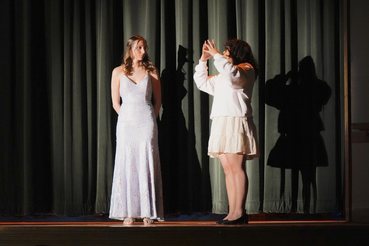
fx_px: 748
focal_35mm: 73
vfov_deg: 18.7
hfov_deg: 27.7
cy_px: 124
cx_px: 178
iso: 12800
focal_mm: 70
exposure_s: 1/160
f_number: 5.6
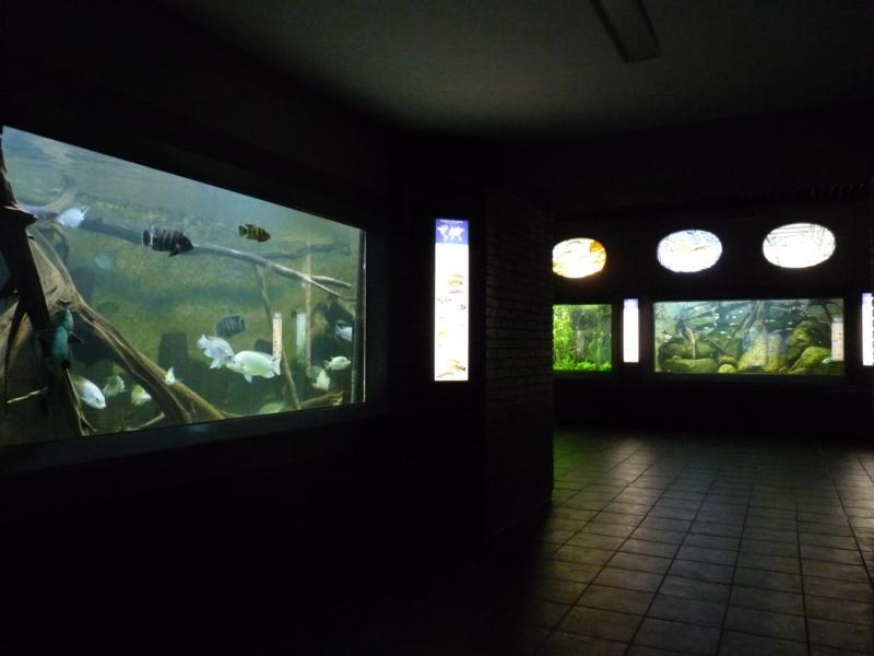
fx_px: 682
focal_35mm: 27
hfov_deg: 65.3
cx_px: 437
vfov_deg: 51.4
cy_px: 328
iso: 800
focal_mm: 4.8
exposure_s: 1/13
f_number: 2.8
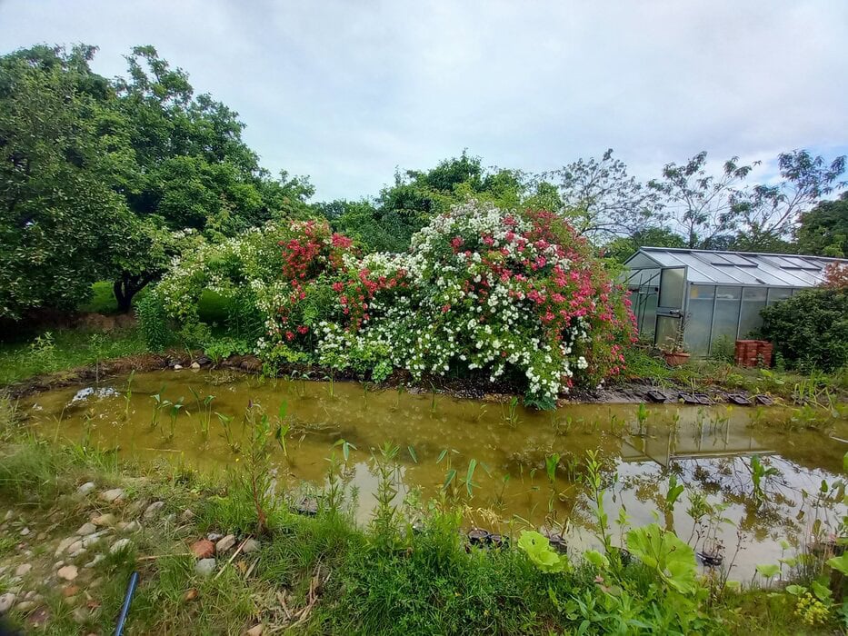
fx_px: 319
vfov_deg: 89.9
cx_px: 424
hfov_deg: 106.2
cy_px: 318
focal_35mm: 13
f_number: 2.2
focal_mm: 1.1
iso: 50
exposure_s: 1/171
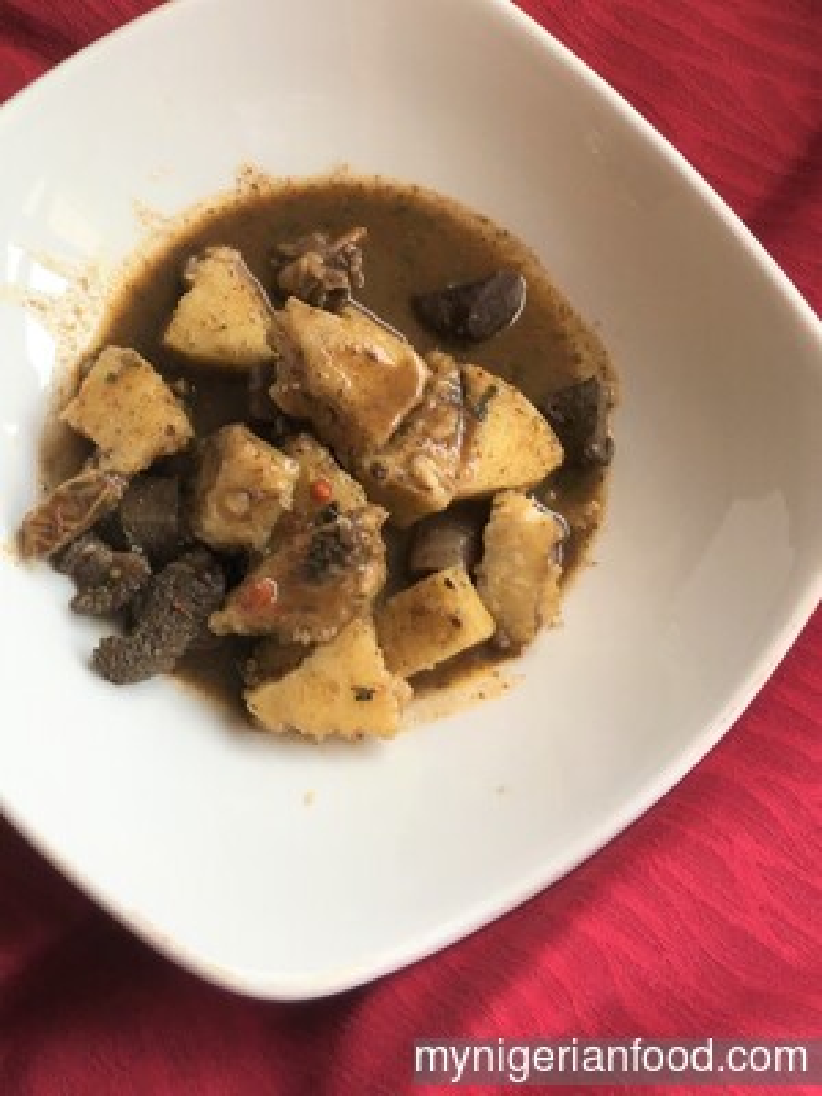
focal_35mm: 29
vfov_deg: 61.7
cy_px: 548
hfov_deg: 48.2
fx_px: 918
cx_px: 411
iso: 40
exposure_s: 1/100
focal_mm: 4.15
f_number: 2.2
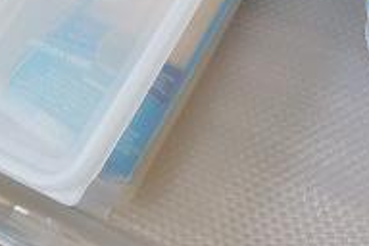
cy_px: 44
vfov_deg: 25.5
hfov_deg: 37.4
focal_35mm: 52
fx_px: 533
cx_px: 271
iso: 1600
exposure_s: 1/10
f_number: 5.6
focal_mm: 4.3
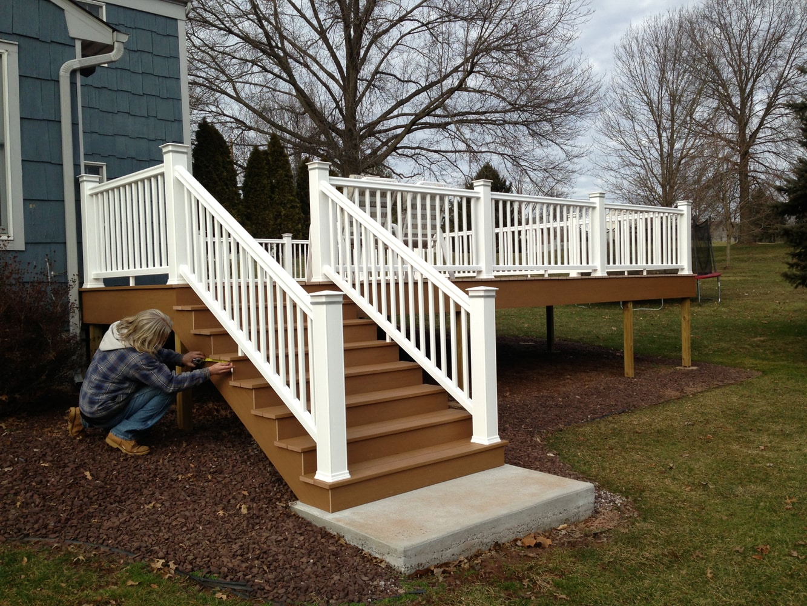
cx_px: 404
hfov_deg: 55.3
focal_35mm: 33
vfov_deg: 43.0
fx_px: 769
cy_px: 303
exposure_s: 1/1022
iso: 64
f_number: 2.4
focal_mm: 4.13
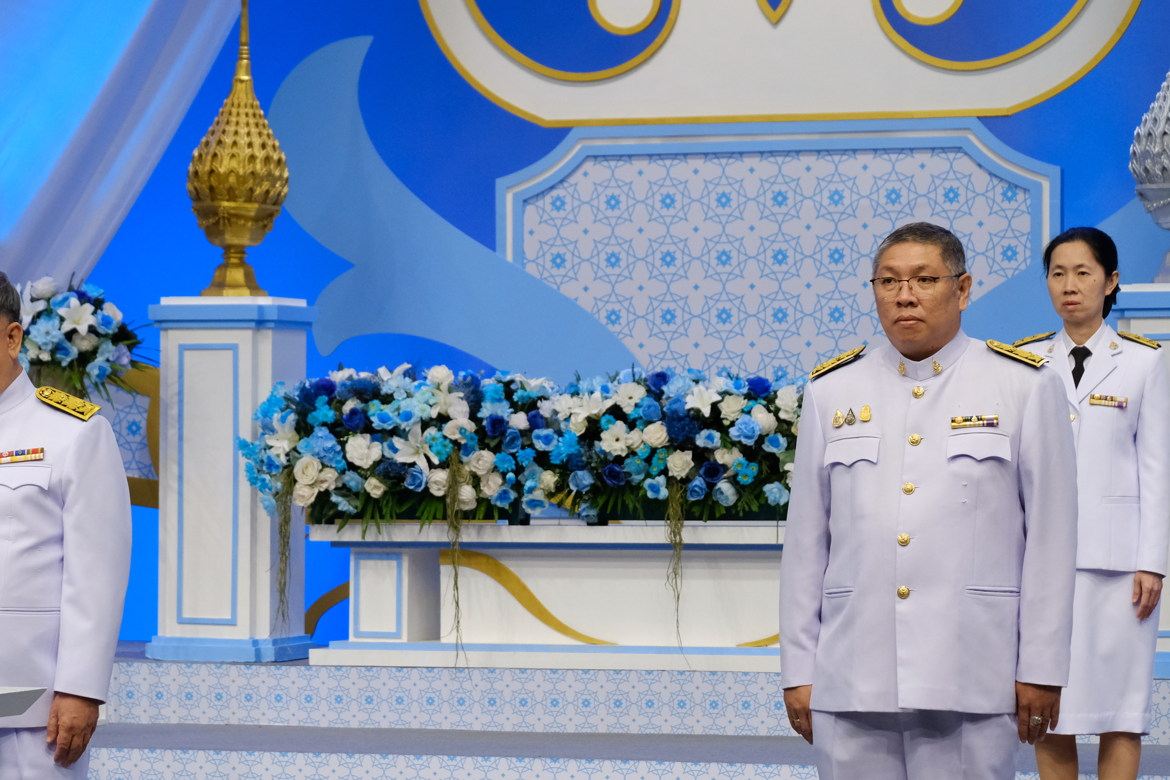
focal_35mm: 123
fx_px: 3998
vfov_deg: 11.1
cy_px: 415
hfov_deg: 16.6
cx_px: 521
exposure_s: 1/250
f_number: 4.5
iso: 2000
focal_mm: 53
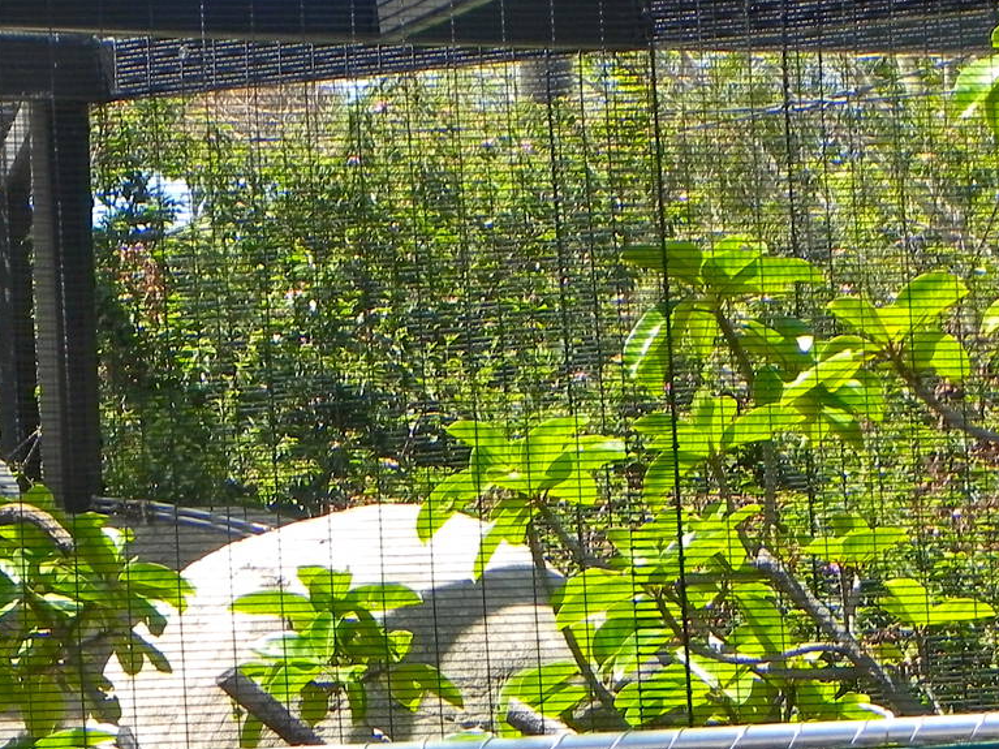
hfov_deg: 7.3
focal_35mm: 269
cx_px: 76
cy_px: 267
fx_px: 7762
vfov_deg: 5.5
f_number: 5
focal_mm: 23
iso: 160
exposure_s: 1/240
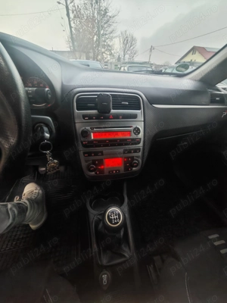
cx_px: 114
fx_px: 105
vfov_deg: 110.5
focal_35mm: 12
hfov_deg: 94.5
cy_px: 152
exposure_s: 1/50
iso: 160
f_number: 2
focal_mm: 1.82
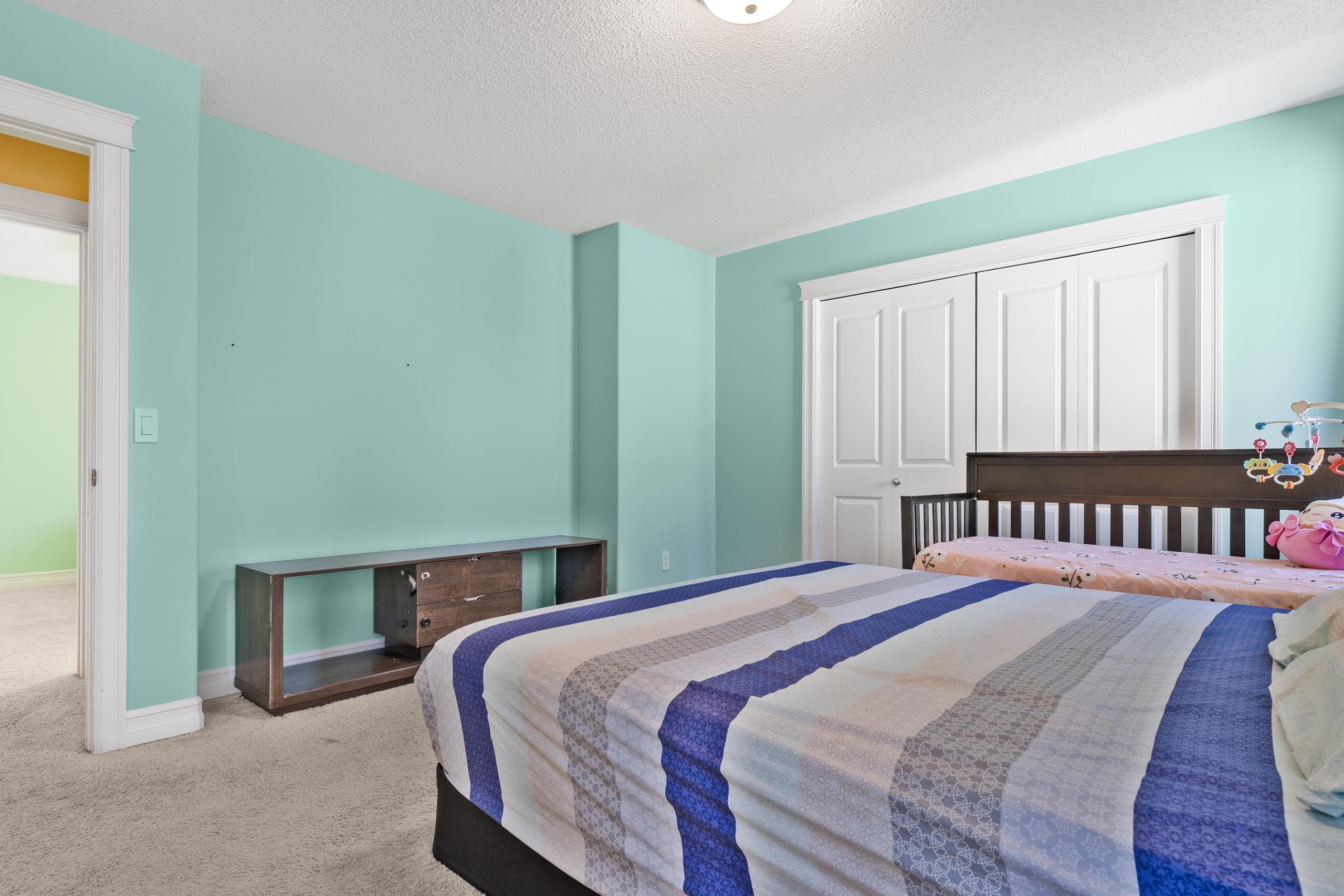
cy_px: 452
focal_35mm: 18
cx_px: 611
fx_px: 676
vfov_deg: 67.0
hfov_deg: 89.4
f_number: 8
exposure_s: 1/10
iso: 200
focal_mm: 15.1
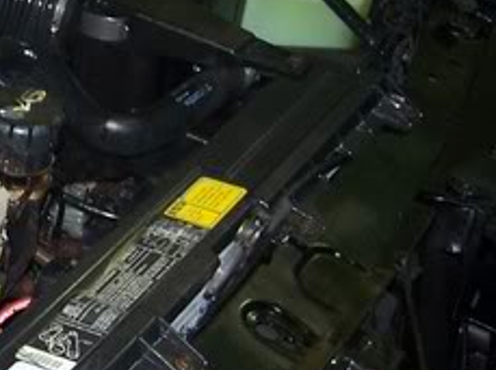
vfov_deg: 12.8
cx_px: -293
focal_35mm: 115
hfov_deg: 15.5
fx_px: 1645
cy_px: 268
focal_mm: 5.6
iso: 80
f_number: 2.7
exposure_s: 1/60
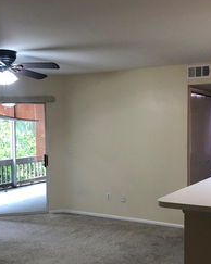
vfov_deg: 38.7
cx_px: 118
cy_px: 151
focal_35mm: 48
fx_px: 375
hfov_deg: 31.4
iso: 40
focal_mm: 3.99
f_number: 1.8
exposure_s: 1/15
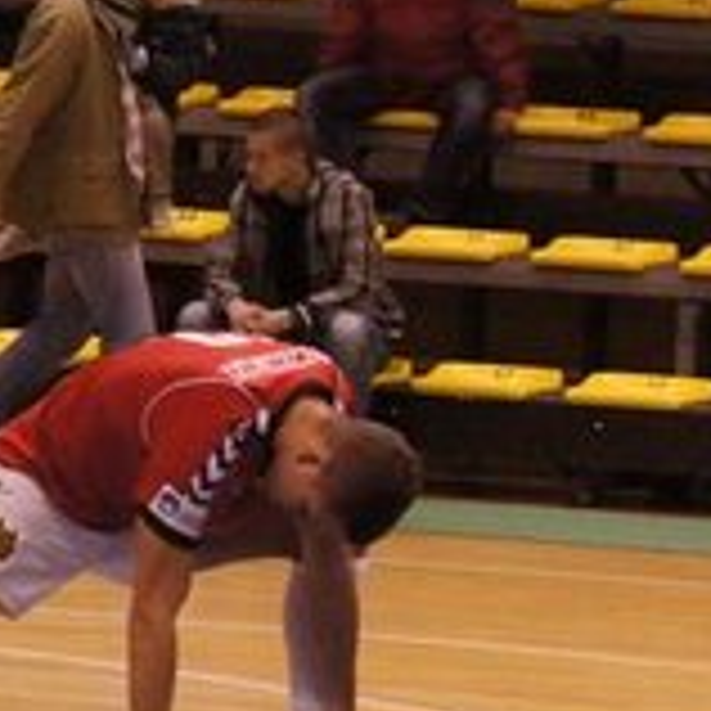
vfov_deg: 4.8
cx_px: 810
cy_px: 657
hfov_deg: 4.8
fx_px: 8528
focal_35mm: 367
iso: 6400
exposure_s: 1/400
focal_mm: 70
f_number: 6.3
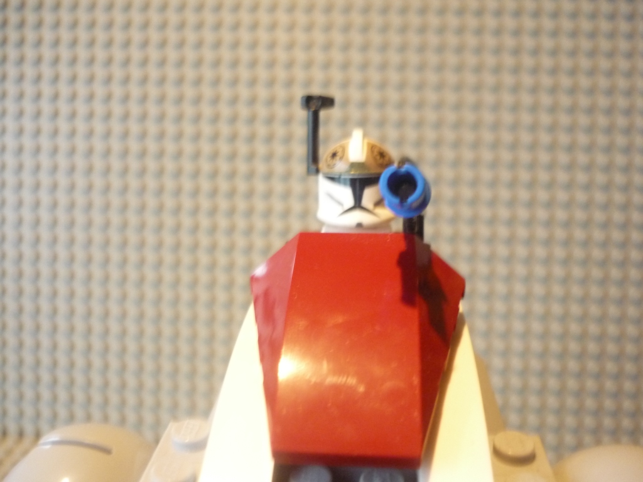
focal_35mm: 33
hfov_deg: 55.4
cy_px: 241
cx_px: 322
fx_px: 613
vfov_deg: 42.9
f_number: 2.8
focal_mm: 5.5
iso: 400
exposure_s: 1/20
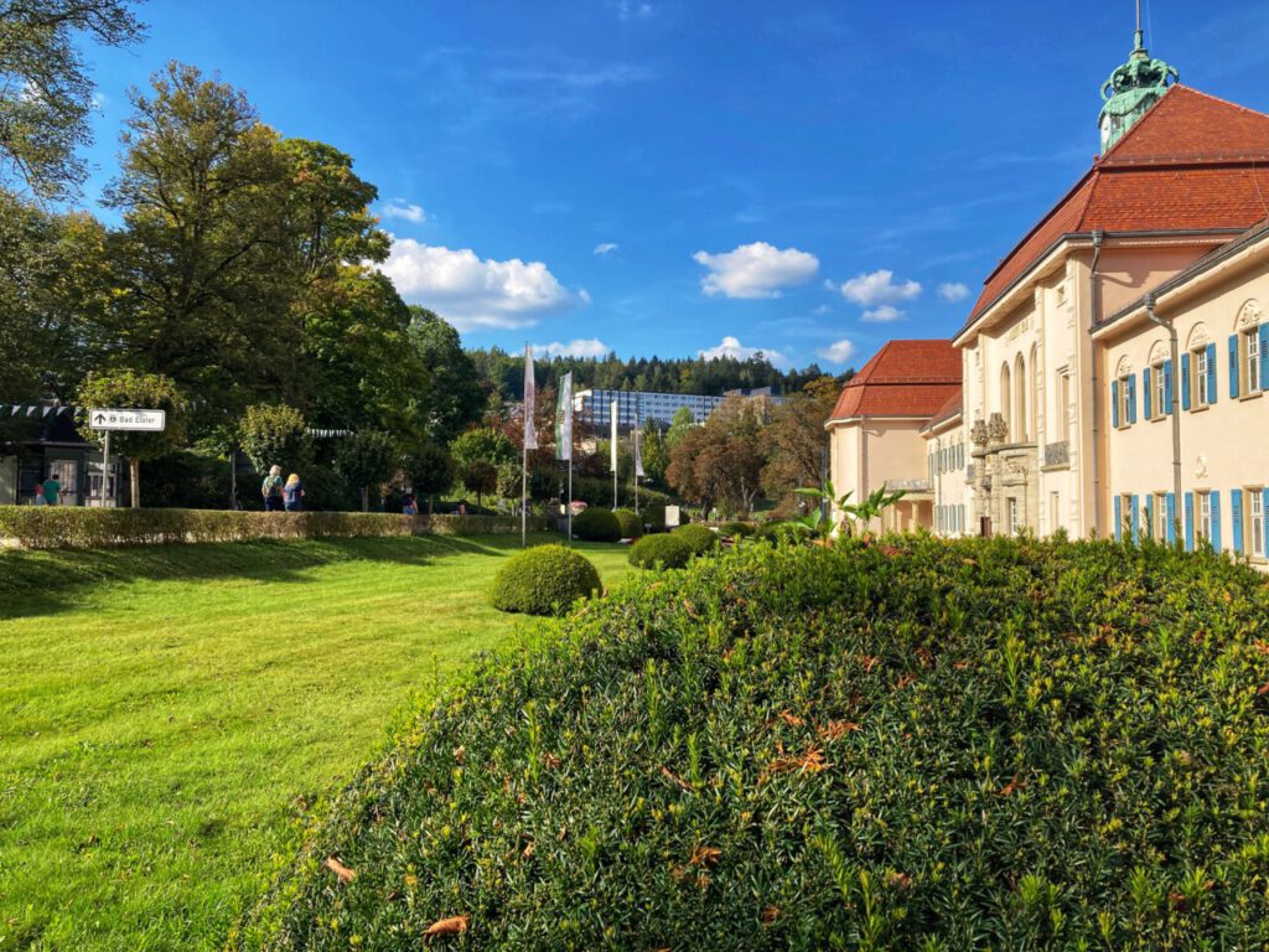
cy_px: 476
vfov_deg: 49.7
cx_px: 634
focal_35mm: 28
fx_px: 1026
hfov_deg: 63.4
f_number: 1.8
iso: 20
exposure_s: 1/1297
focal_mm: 3.99
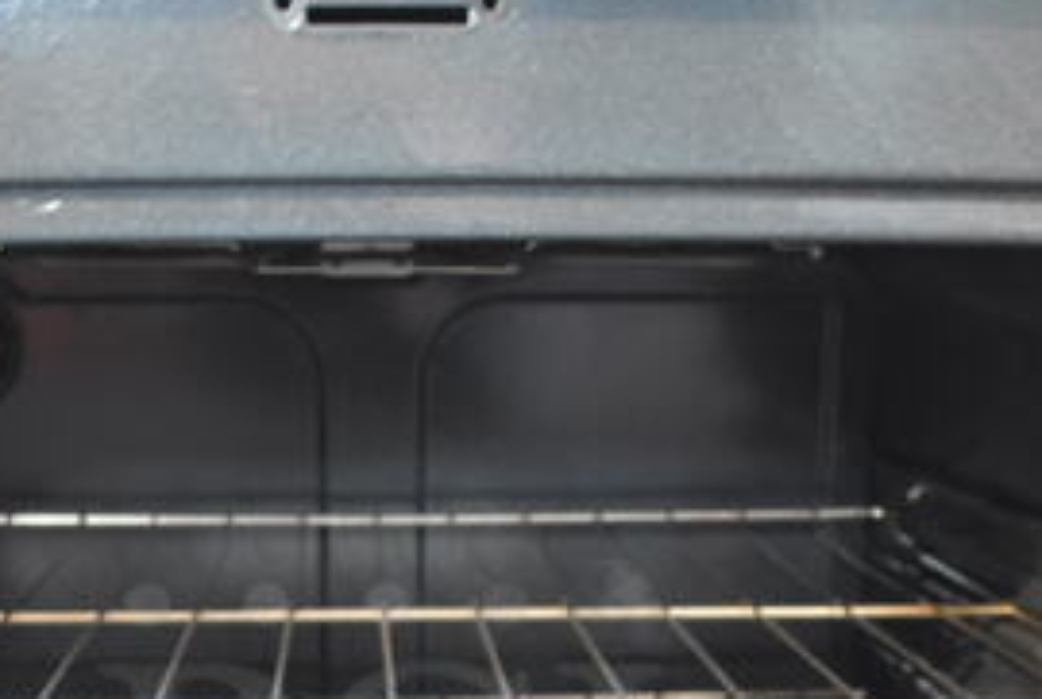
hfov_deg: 32.7
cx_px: 386
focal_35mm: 61
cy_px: 761
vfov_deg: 21.3
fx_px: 1768
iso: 3200
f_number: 3.5
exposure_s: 1/20
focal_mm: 18
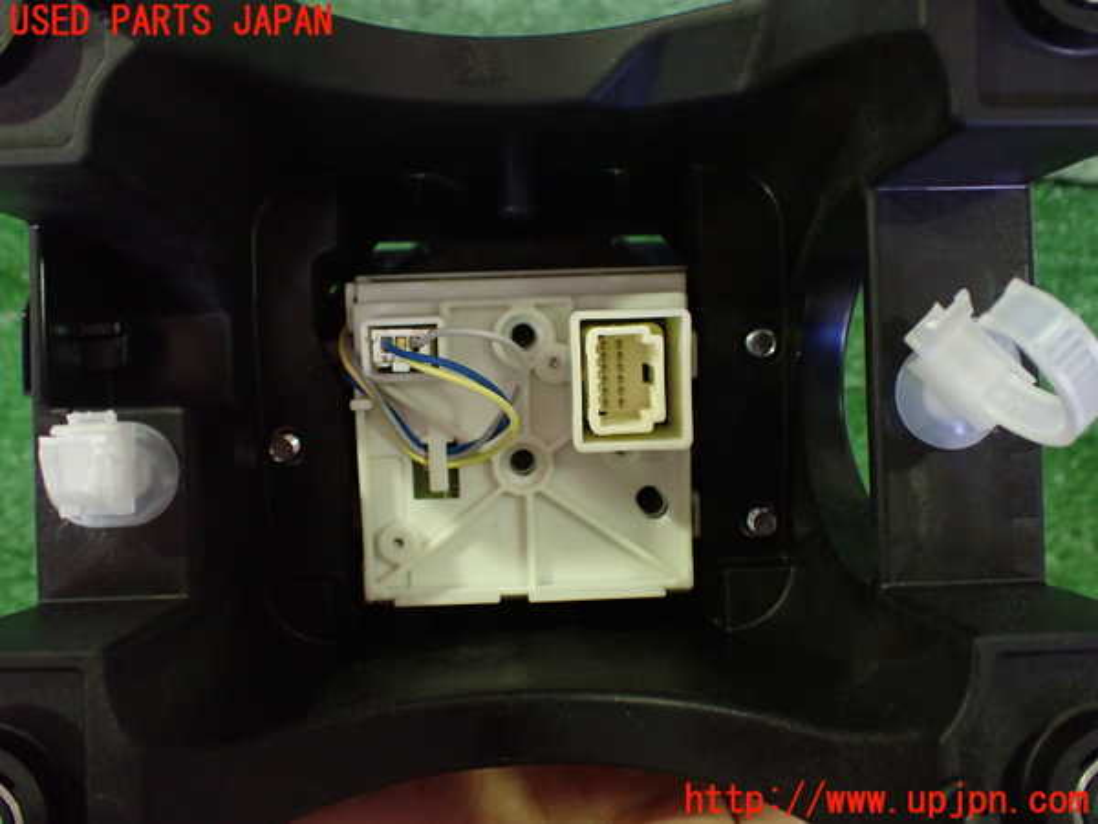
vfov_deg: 46.8
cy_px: 412
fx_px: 952
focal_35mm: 30
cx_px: 549
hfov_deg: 60.0
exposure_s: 1/60
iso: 800
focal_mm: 5.4
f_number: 2.3
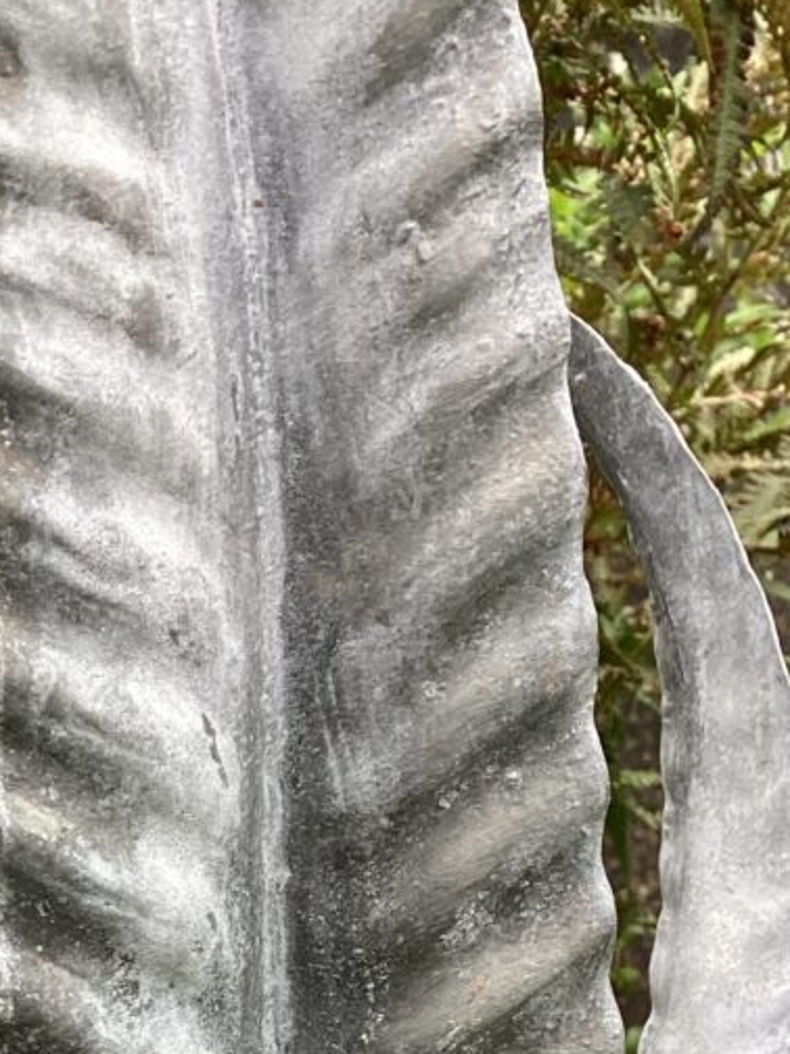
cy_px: 1166
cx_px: 63
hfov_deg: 17.7
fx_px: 2495
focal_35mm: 82
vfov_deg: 22.5
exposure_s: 1/100
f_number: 2.4
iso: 32
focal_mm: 3.3
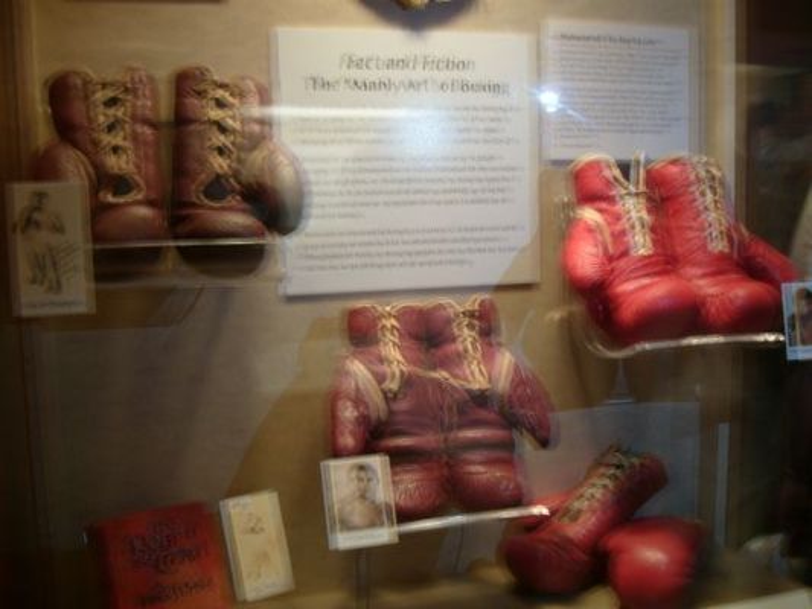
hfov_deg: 52.6
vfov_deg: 40.7
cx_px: 406
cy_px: 304
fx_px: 821
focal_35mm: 35
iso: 80
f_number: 2.8
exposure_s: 1
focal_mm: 5.8
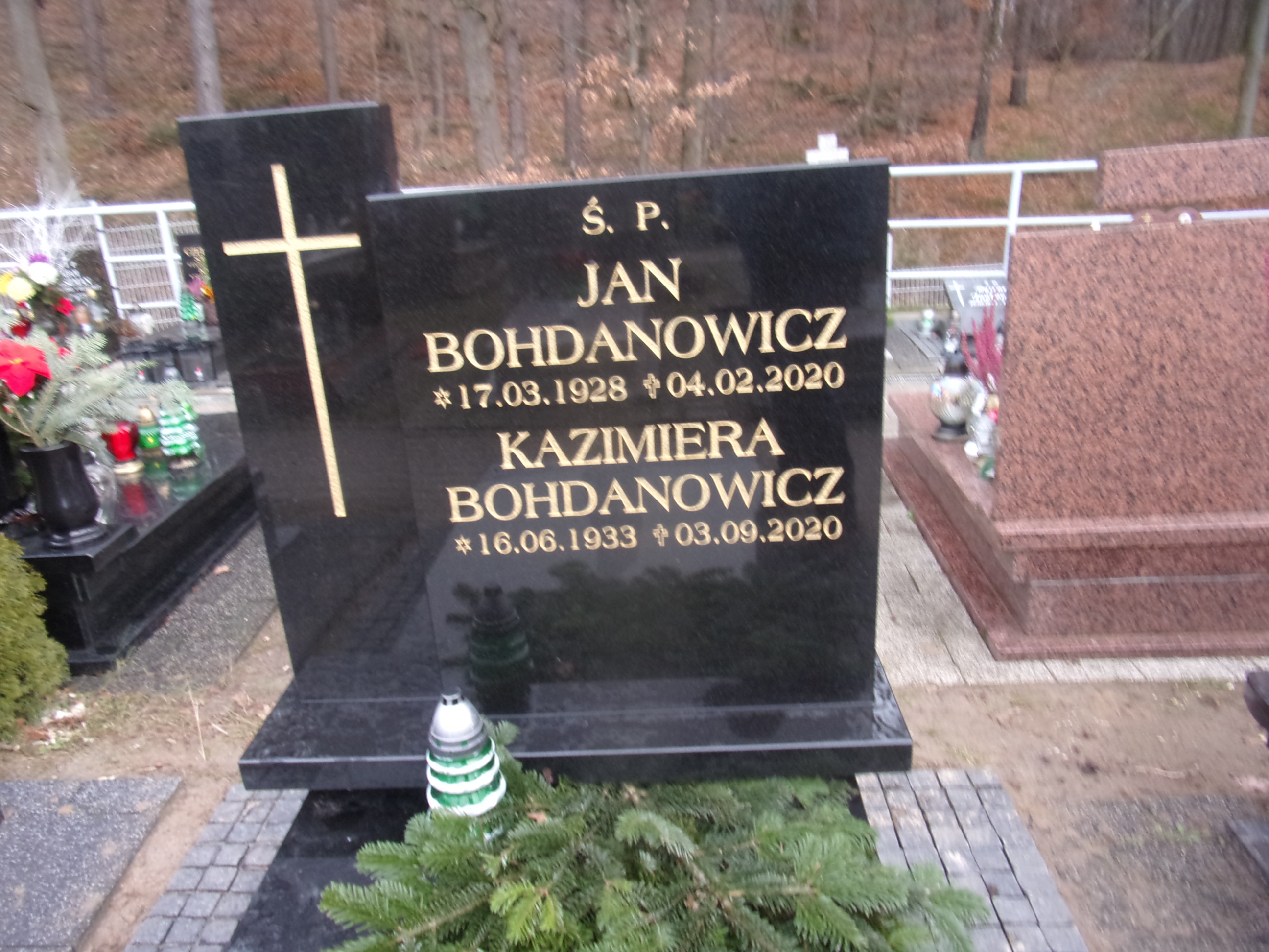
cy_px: 476
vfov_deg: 56.8
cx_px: 634
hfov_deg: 71.6
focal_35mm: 24
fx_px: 880
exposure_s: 1/34
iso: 123
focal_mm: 4.3
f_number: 3.3
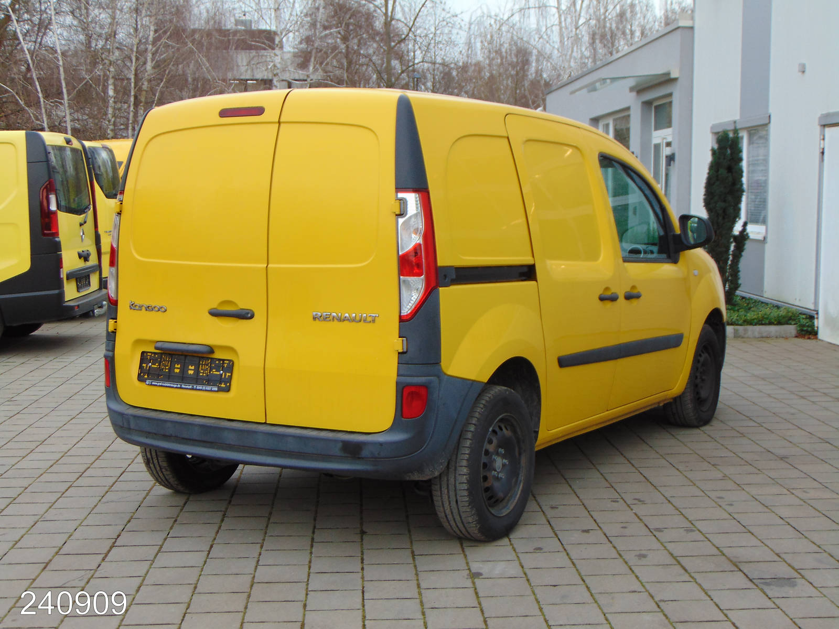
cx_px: 420
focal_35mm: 50
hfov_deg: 38.2
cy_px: 314
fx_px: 1212
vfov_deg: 29.1
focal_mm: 9
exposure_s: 1/60
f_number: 3.5
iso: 80
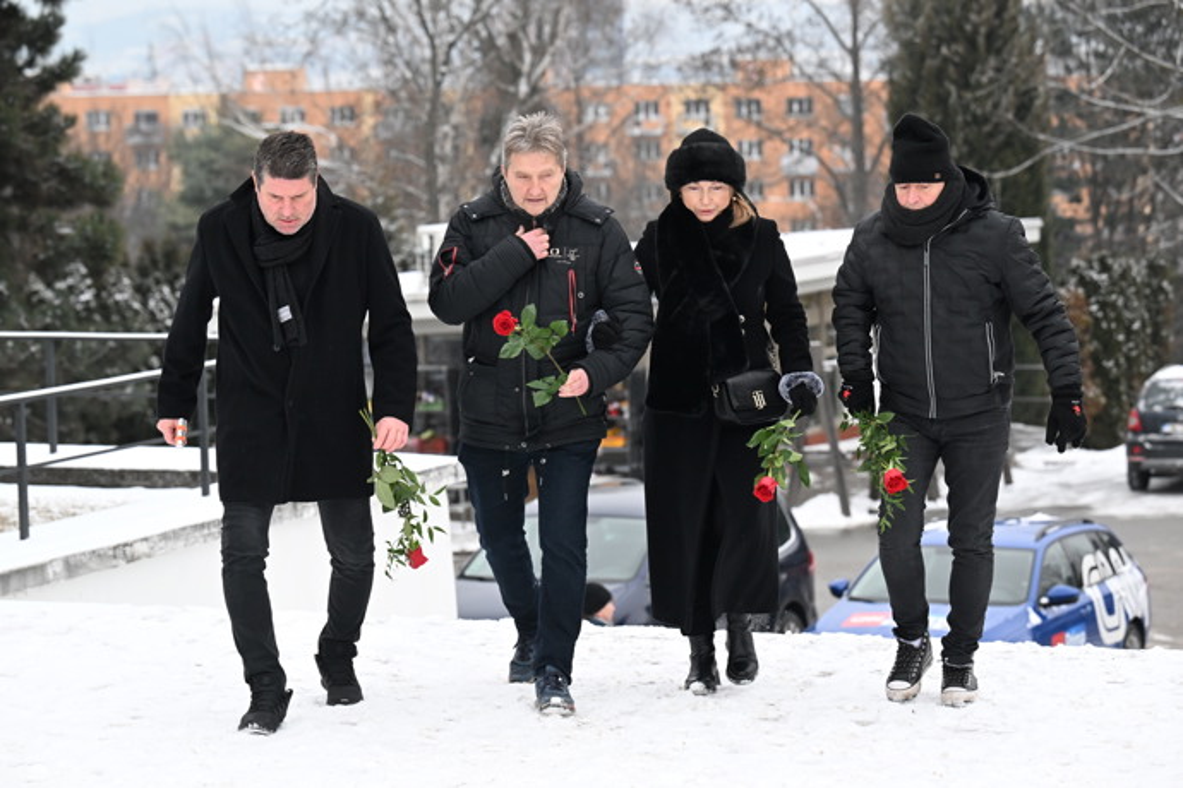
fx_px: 3943
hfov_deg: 17.1
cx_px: 592
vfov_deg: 11.4
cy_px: 394
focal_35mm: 120
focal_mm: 120
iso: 2000
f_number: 5
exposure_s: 1/320
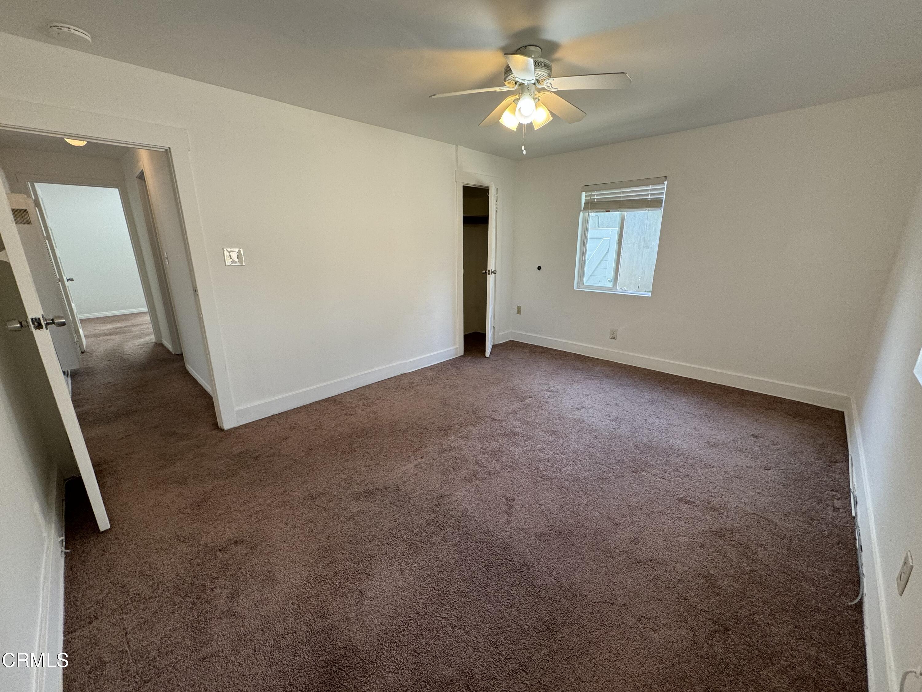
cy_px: 346
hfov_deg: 102.1
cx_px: 461
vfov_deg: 85.7
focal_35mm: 14
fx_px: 373
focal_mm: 2.22
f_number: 2.2
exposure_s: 1/120
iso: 125
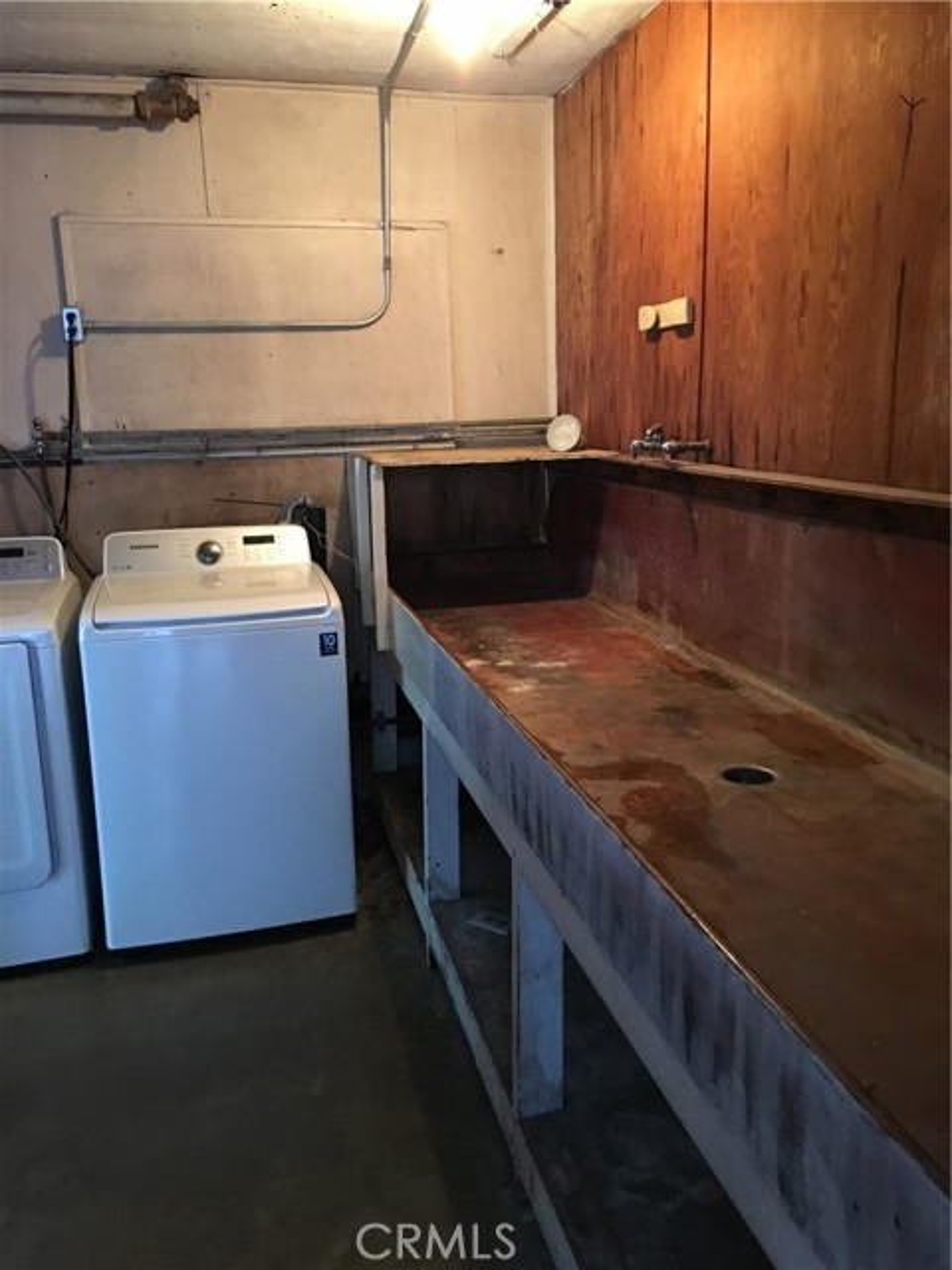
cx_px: 476
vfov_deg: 61.7
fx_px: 1063
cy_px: 635
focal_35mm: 29
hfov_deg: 48.2
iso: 100
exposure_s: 1/4
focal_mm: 4.15
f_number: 2.2
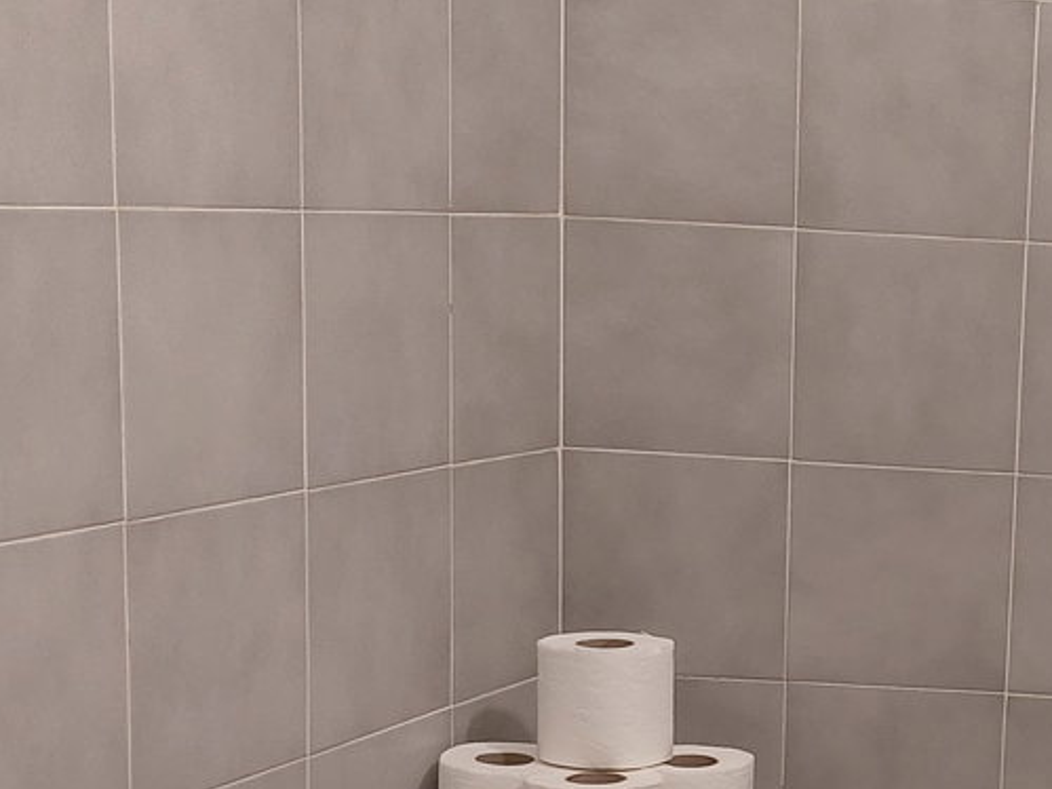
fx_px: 2340
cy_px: 724
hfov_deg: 24.2
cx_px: 1046
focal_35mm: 77
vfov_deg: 18.8
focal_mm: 5.23
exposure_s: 1/50
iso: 200
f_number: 1.8
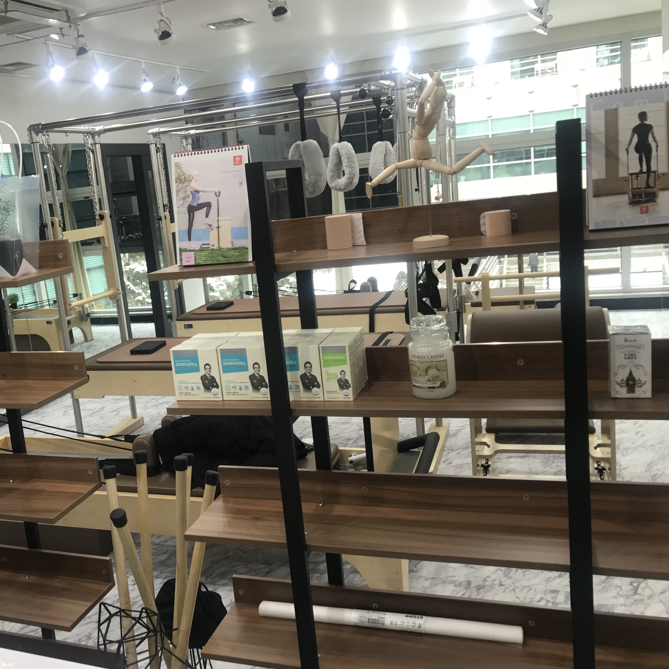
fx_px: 743
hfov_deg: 47.7
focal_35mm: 34
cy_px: 344
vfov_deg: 48.4
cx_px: 225
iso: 25
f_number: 1.8
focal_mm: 3.99
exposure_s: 1/60
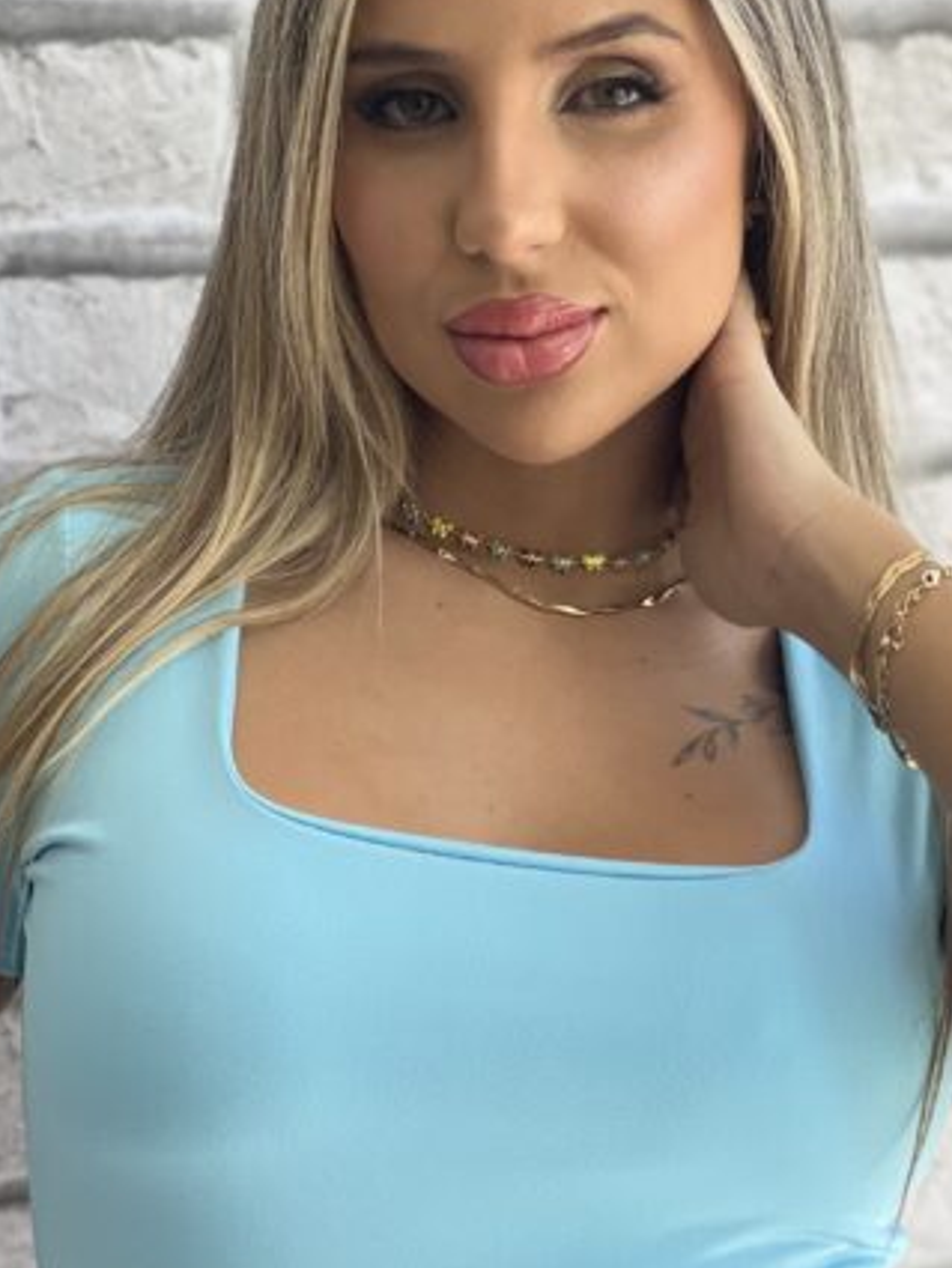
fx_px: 6194
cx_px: 627
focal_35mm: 169
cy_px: 920
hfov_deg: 8.8
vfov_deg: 11.7
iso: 100
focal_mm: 9
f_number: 2.8
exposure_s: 1/120
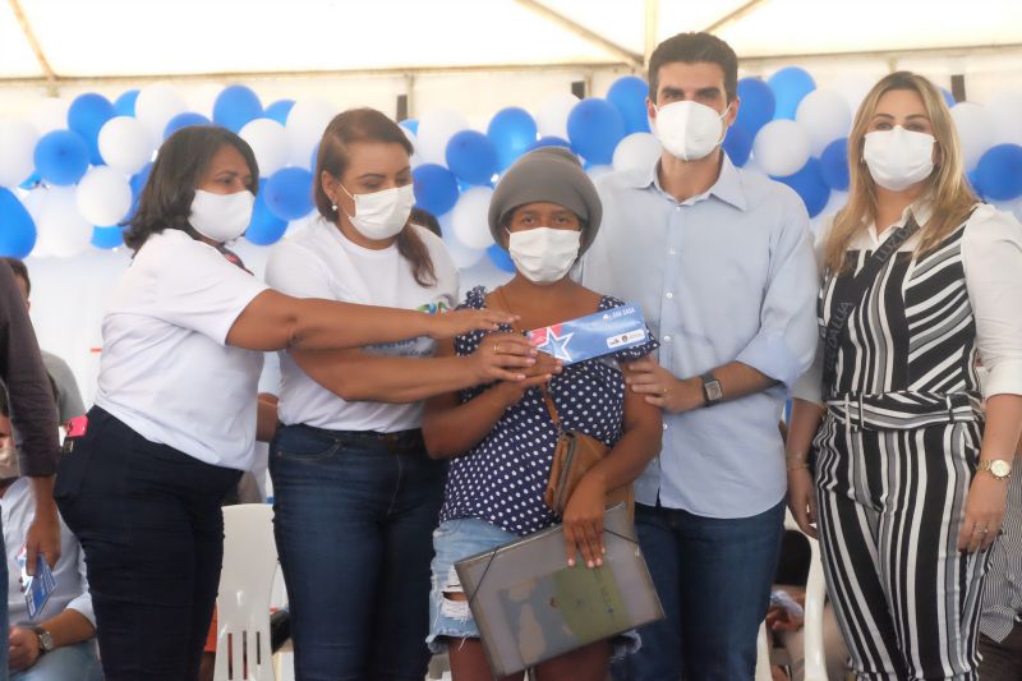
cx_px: 511
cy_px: 340
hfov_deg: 27.0
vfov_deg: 18.2
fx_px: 2129
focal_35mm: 75
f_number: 5.6
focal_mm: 50
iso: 6400
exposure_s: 1/1000
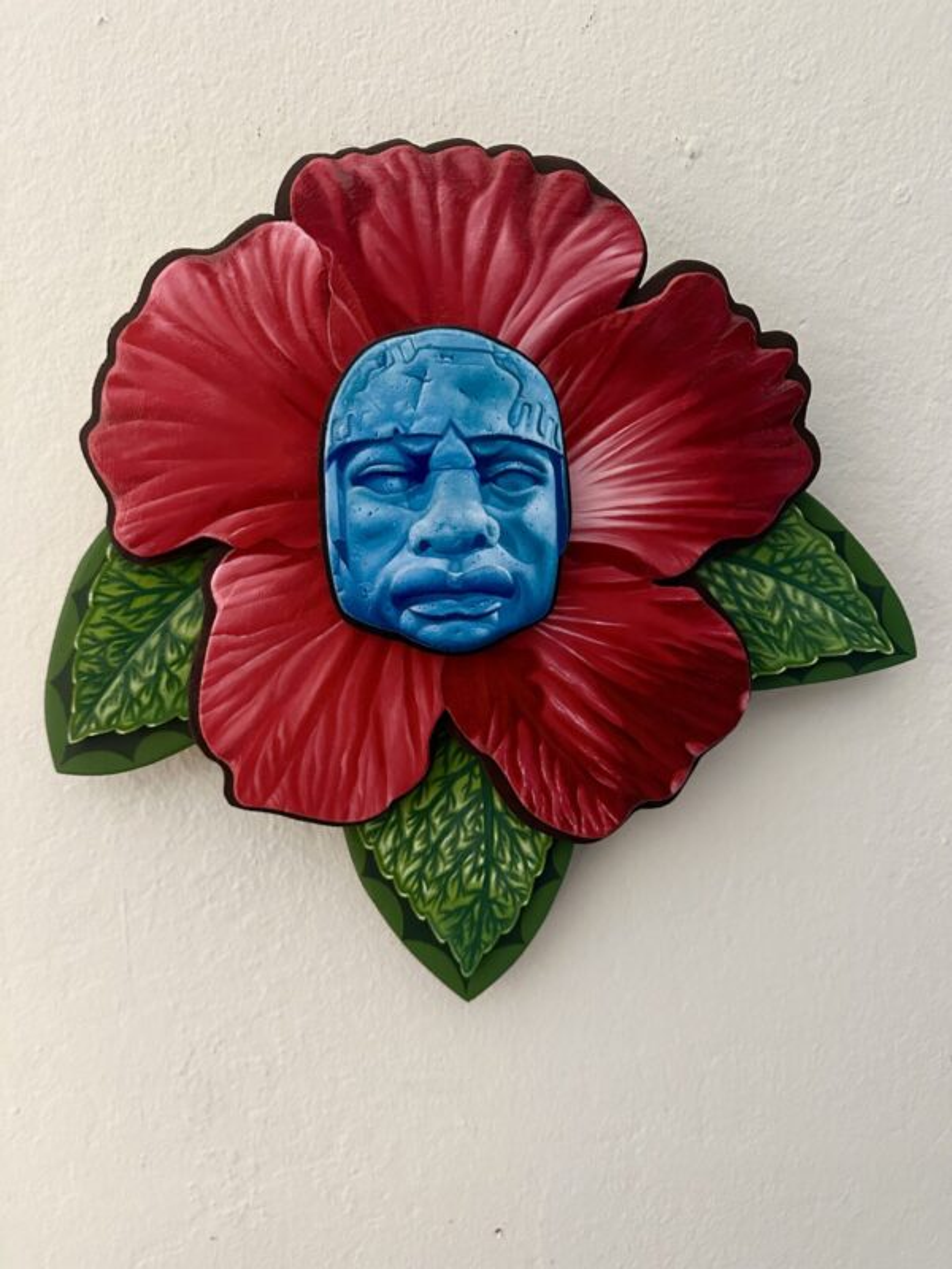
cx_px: 476
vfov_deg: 71.6
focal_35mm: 24
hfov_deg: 56.8
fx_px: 880
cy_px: 634
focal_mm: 6.86
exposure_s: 1/30
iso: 800
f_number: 1.78
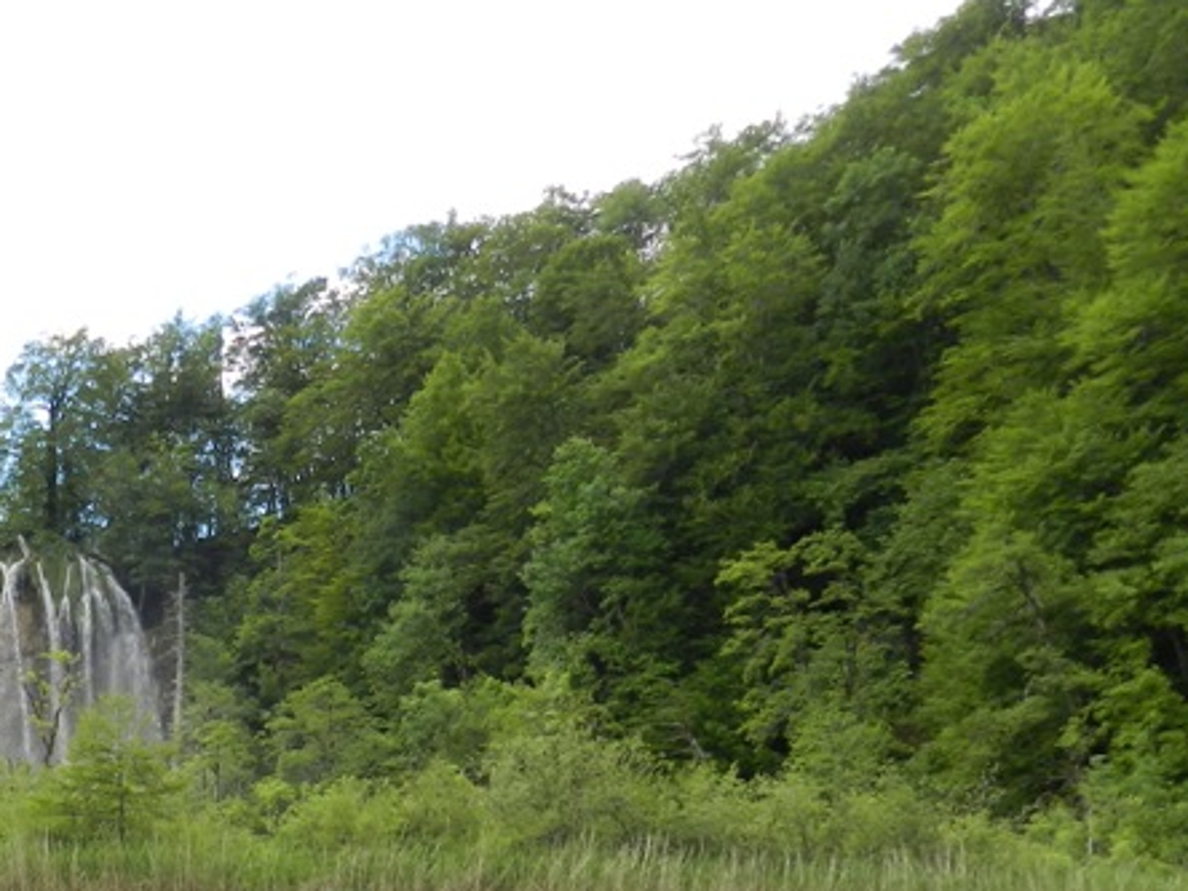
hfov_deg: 33.8
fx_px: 1819
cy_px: 781
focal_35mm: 53
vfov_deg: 26.7
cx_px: 70
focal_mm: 4
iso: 160
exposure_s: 1/400
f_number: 3.4
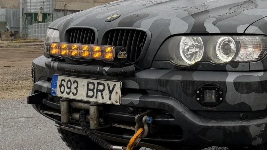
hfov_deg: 32.1
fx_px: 432
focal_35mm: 61
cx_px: 258
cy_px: 41
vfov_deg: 19.6
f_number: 1.78
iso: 64
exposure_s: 1/179
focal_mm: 6.76
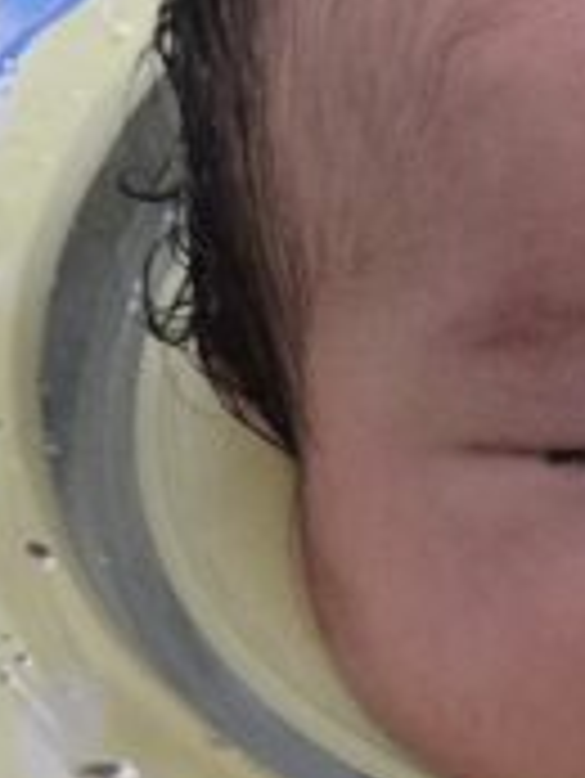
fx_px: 3061
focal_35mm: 136
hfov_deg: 10.5
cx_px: 896
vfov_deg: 12.7
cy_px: 1565
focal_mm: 5.4
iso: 1250
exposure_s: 1/60
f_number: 1.8
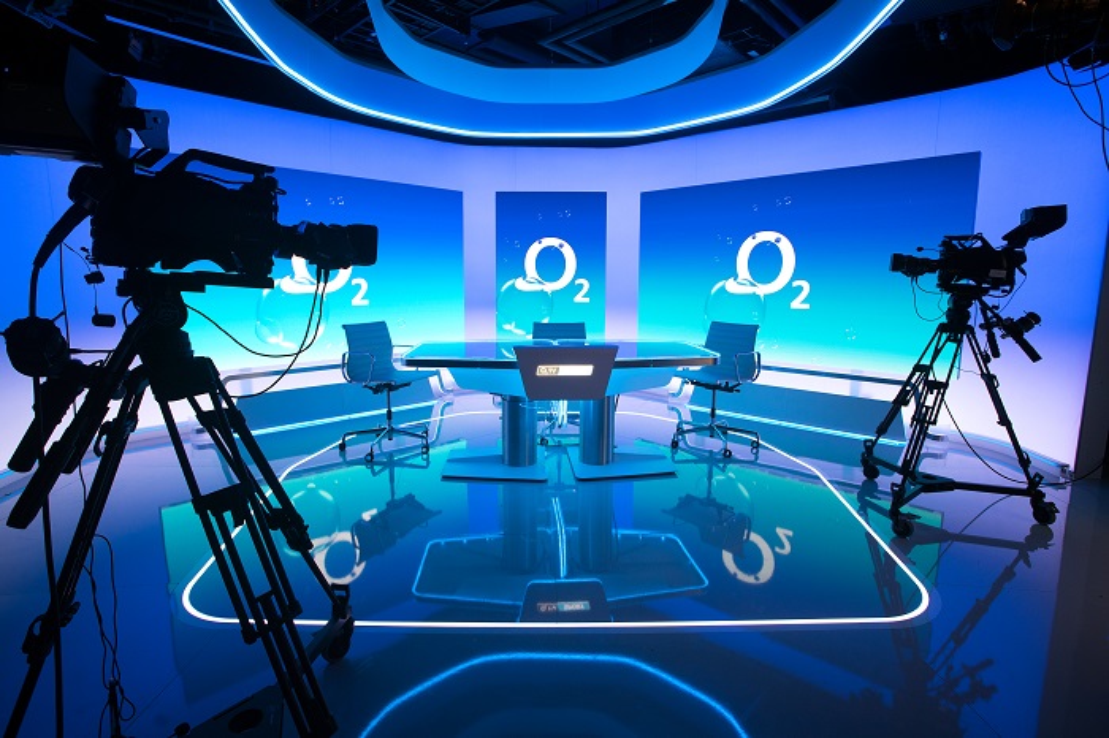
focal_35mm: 17
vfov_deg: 70.4
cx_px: 554
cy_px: 369
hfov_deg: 93.3
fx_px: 523
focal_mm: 17
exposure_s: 1/30
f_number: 5.6
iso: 400
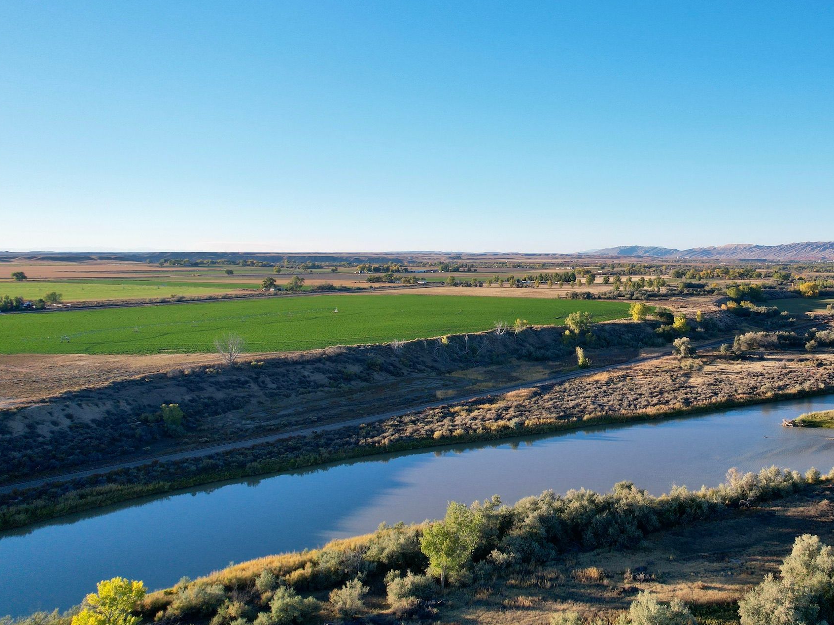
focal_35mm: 32
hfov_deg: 54.9
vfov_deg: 44.0
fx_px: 771
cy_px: 268
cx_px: 593
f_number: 2.8
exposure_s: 1/1000
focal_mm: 8.38
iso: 120
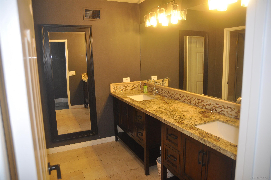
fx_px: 361
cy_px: 90
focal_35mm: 48
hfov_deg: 41.2
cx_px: 136
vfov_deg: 28.0
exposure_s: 1/125
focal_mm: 32
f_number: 2.8
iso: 500
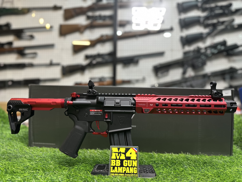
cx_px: 121
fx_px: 168
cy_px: 91
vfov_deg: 56.8
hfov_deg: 71.6
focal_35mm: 24
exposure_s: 1/50
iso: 125
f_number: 1.78
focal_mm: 6.86
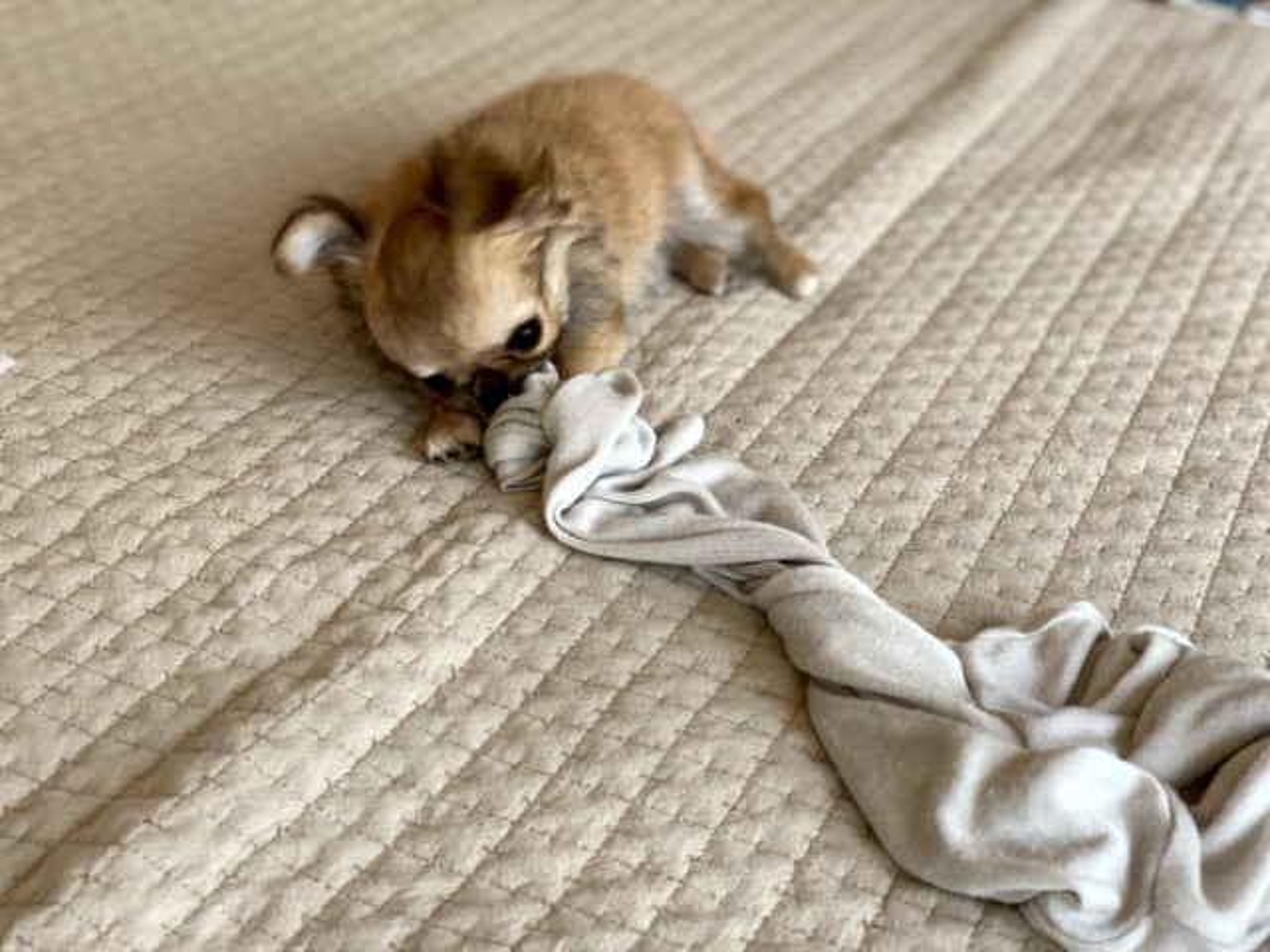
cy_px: 476
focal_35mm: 52
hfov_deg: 36.8
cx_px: 635
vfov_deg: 28.0
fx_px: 1908
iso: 250
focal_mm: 6
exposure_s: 1/87
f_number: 2
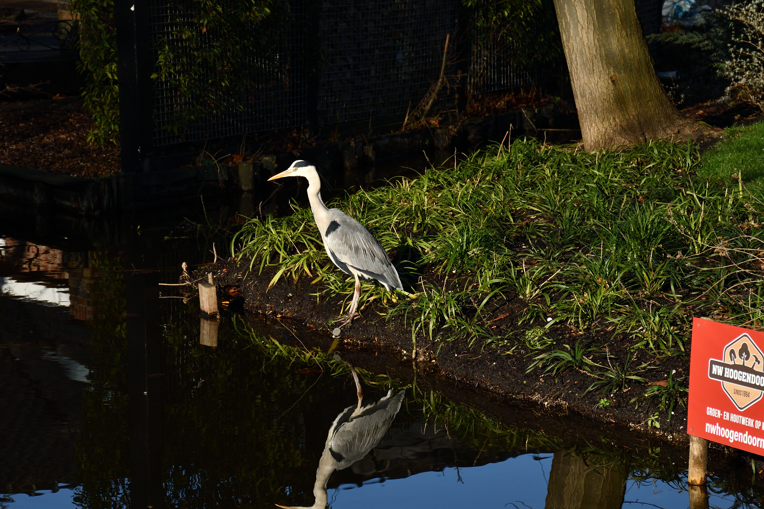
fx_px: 2971
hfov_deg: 14.7
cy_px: 254
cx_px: 382
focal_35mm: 140
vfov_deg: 9.8
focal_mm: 70
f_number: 7.1
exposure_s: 1/800
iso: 100
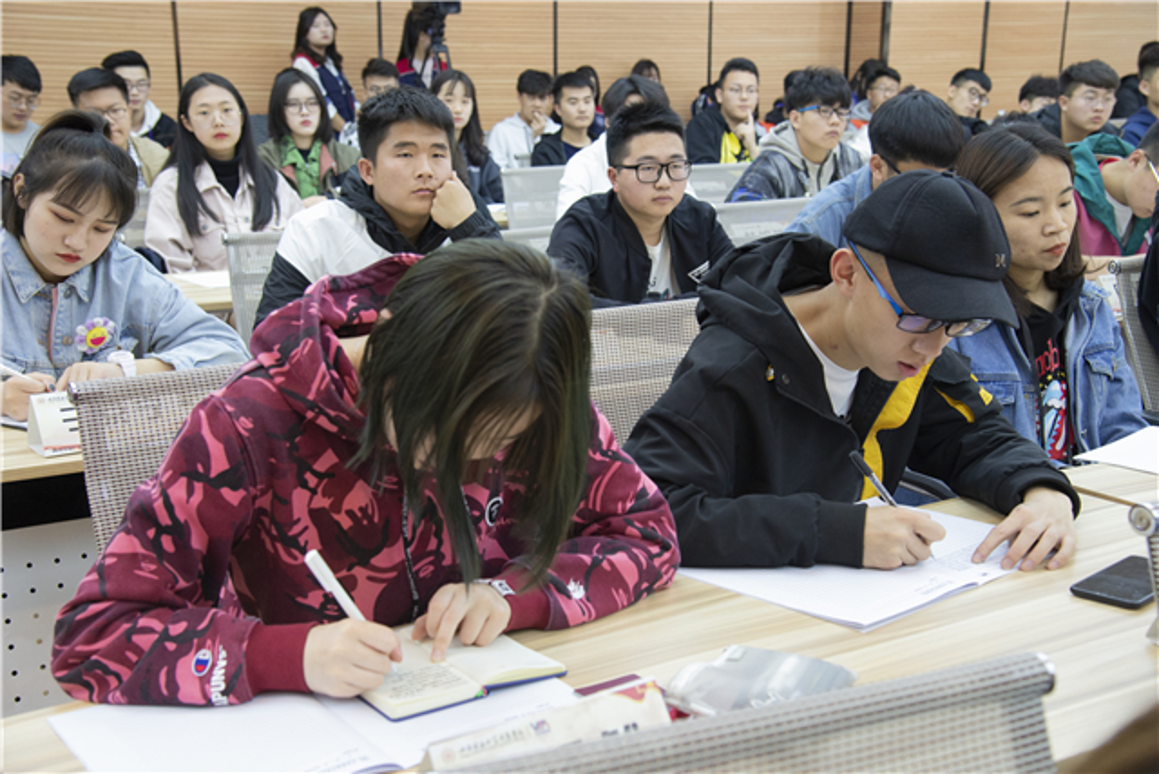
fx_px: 1481
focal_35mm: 46
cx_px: 580
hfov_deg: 42.7
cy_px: 387
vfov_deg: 29.3
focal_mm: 46
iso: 3200
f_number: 5.6
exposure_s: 1/100
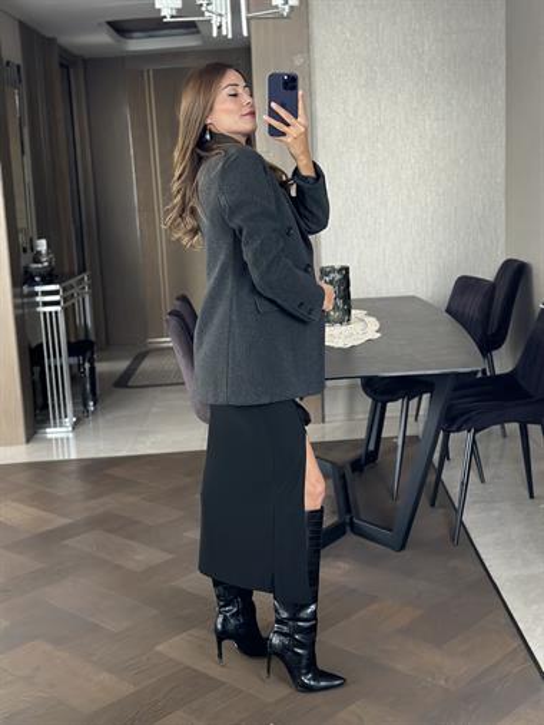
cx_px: 272
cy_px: 362
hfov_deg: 30.3
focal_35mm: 48
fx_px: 1005
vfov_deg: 39.6
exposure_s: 1/54
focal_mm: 6.86
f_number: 1.78
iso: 400
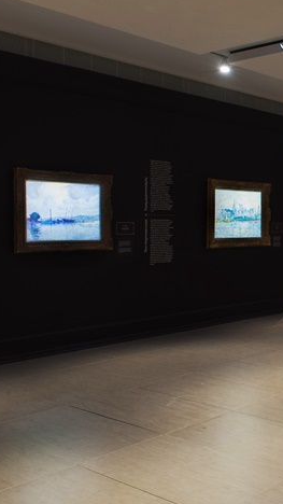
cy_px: 224
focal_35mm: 43
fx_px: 574
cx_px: 399
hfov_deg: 23.4
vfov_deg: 47.3
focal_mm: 24
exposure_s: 13
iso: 100
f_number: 14
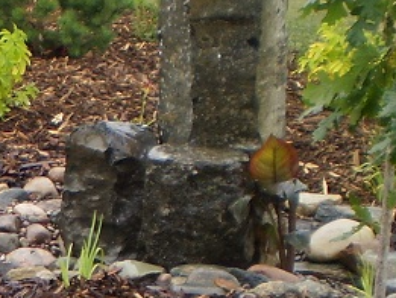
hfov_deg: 13.4
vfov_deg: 10.7
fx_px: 1579
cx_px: -205
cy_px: 269
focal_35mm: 138
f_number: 3.1
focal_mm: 6.3
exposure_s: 1/250
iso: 64
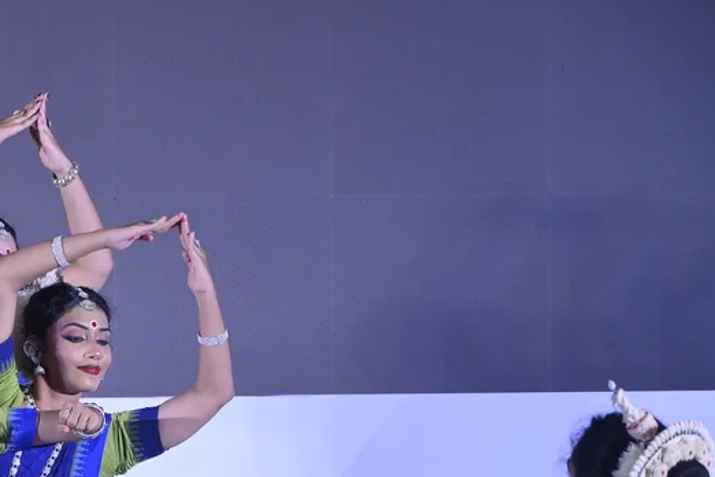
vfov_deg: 8.1
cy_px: 547
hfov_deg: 11.9
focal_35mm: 169
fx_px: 3356
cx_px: -101
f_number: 4
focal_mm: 69
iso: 250
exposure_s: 1/80
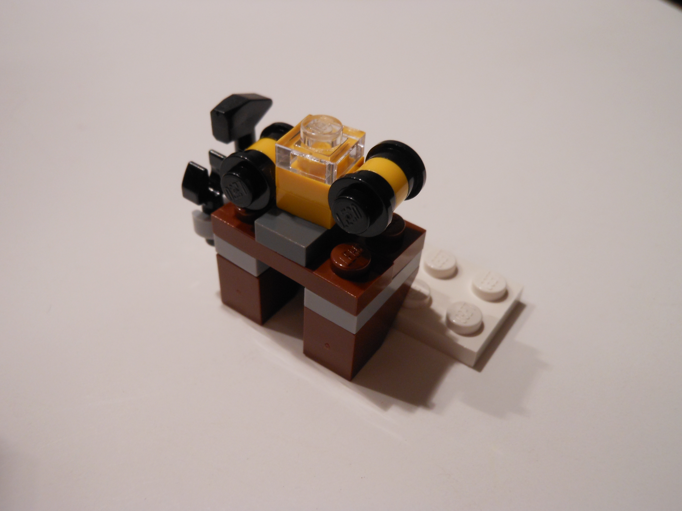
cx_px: 341
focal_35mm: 33
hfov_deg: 55.4
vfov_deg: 42.9
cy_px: 256
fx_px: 650
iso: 160
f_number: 4
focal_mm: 5.9
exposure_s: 1/30
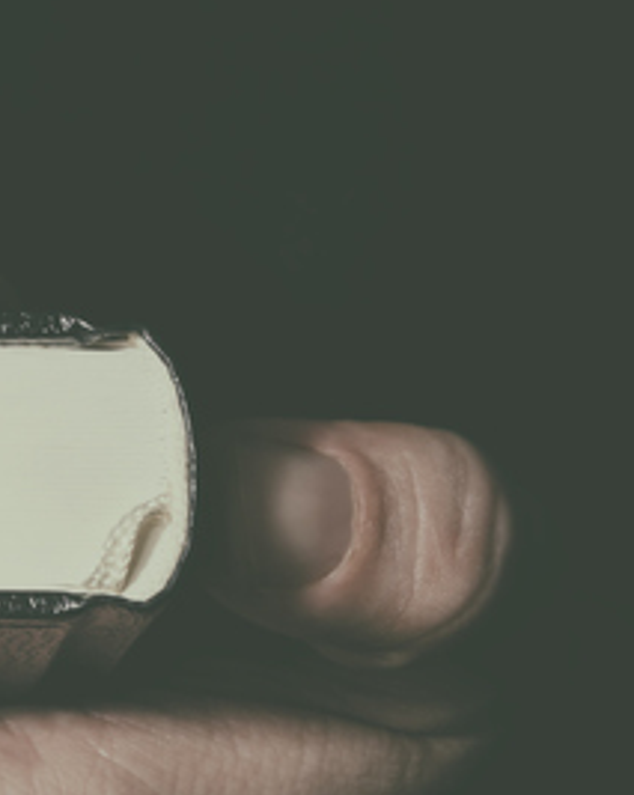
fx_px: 6109
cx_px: -280
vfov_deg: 7.4
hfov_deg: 5.9
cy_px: 543
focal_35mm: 260
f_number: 18
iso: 100
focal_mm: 68
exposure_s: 1/160
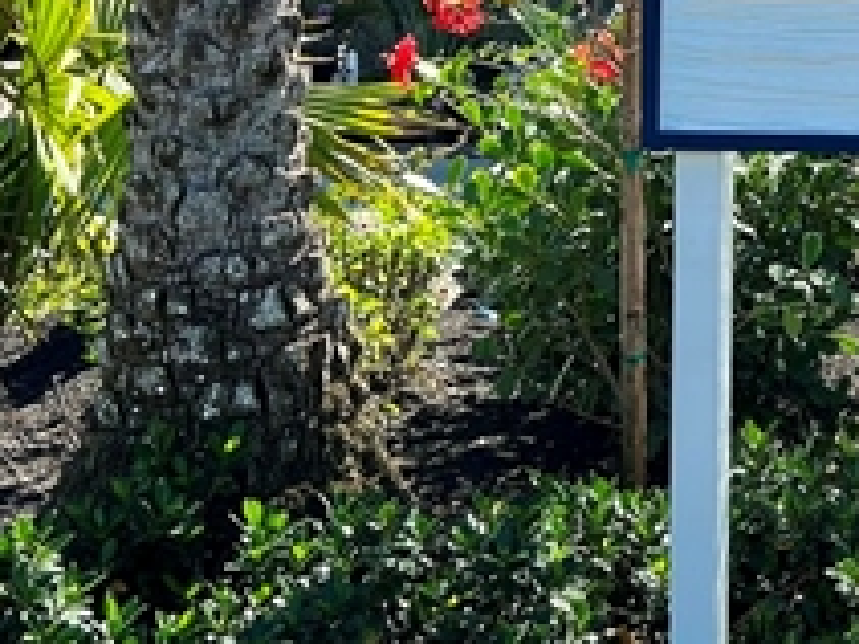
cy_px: -37
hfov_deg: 23.1
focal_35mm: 79
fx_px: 1959
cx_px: 977
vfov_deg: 18.1
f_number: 1.5
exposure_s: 1/2045
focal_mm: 5.7
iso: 50
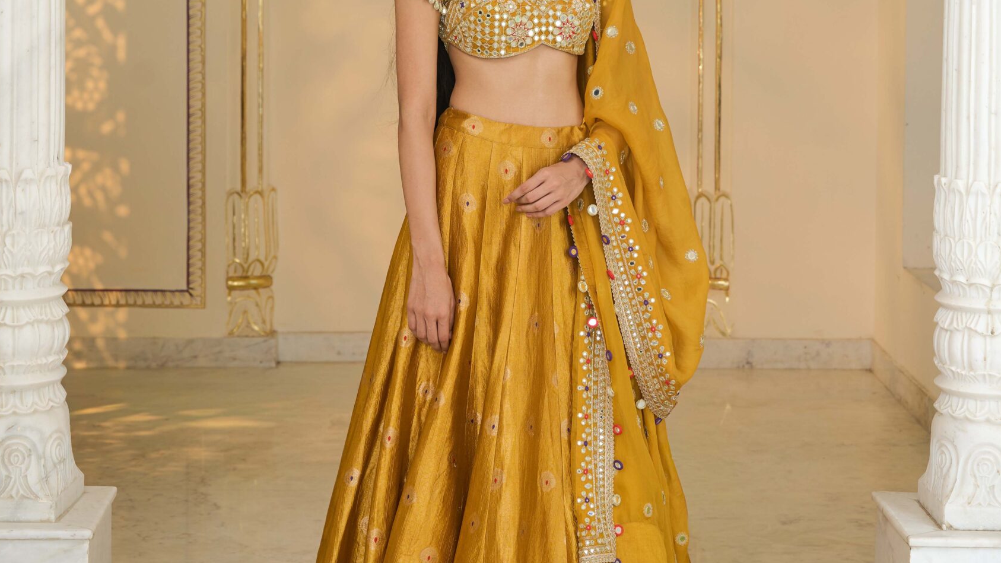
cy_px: 65
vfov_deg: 13.5
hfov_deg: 23.9
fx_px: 2362
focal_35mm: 89
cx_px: 498
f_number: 5.6
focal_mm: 56
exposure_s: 1/100
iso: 200
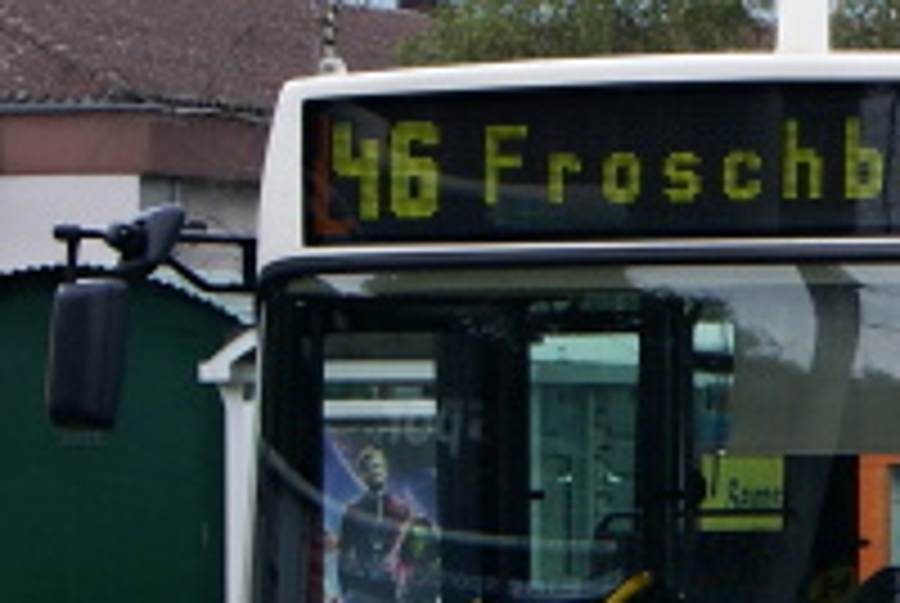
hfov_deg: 4.9
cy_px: 155
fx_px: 10554
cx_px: 1224
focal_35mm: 422
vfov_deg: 3.3
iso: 100
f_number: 13
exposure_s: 1/160
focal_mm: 55
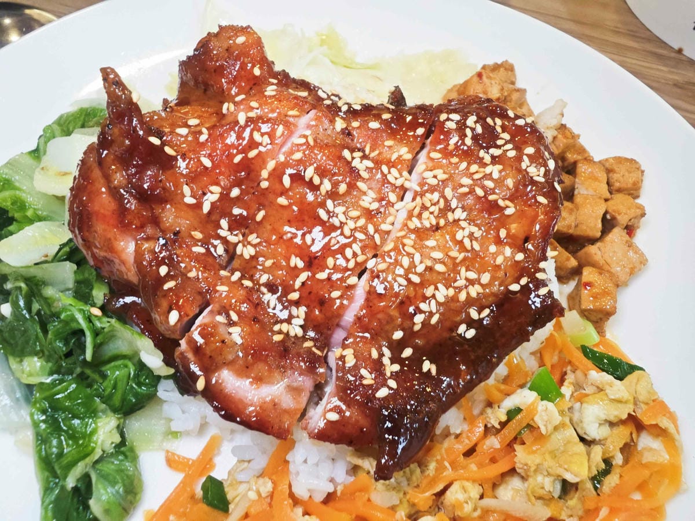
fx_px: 462
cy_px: 260
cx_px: 348
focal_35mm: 23
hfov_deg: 73.9
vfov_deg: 58.9
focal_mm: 2.03
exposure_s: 1/60
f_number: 1.8
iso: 125
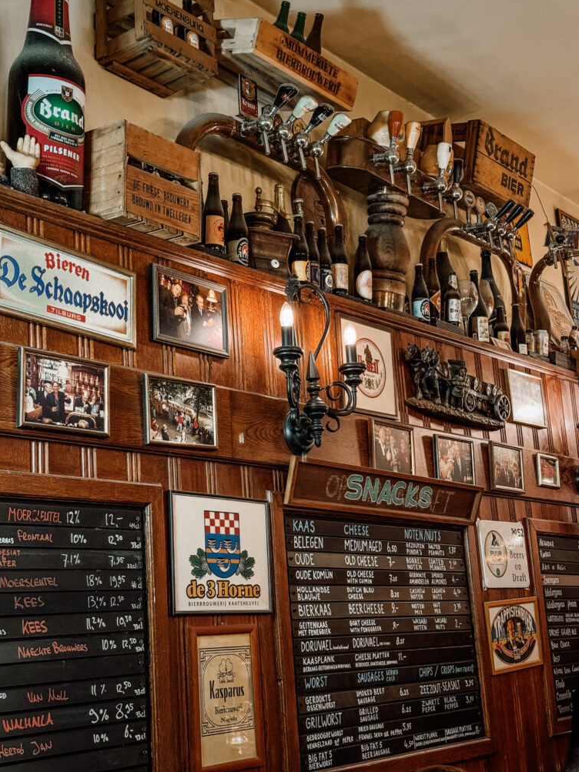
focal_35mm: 49
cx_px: 294
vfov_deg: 38.9
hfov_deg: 29.7
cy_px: 379
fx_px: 1093
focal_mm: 6.86
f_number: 1.8
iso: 800
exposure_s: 1/20
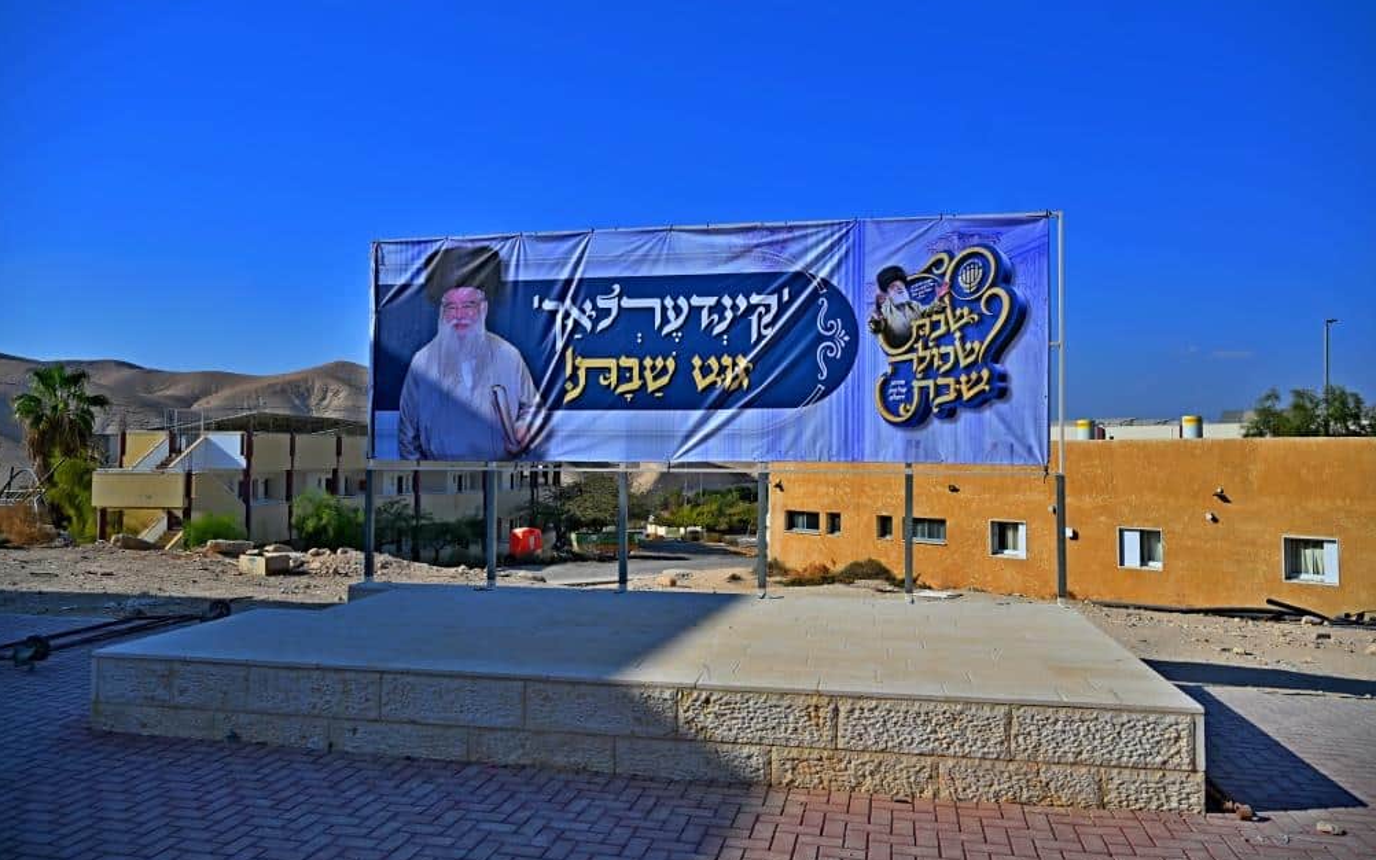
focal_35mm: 25
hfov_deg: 72.6
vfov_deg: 49.3
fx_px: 937
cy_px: 414
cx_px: 696
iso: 64
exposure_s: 1/3200
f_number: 4
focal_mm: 24
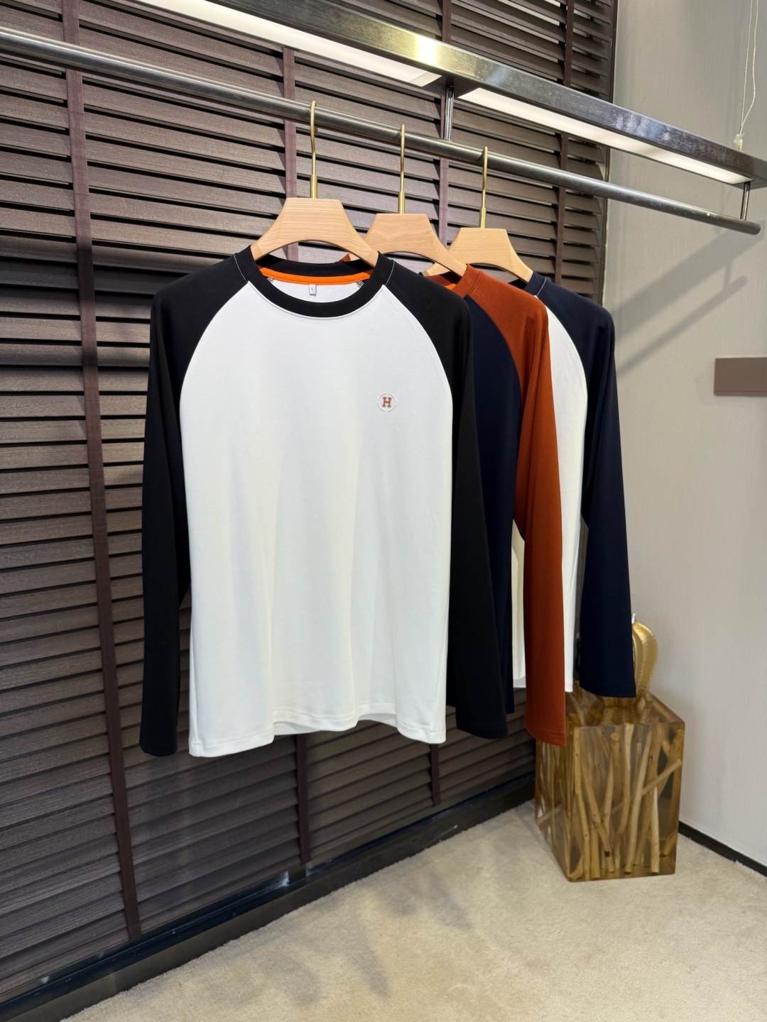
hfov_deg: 56.8
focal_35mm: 24
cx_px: 384
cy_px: 511
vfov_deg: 71.6
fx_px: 709
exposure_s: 1/121
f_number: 1.78
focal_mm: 6.76
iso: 50
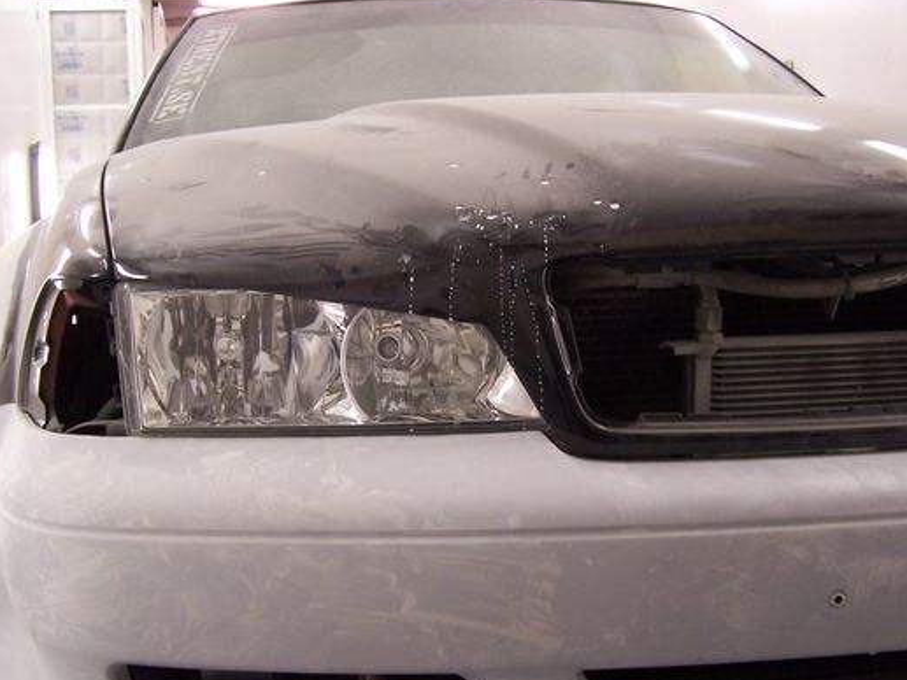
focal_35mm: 47
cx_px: 432
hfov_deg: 40.4
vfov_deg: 30.9
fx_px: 1232
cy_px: 370
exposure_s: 1/20
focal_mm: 6.3
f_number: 2.8
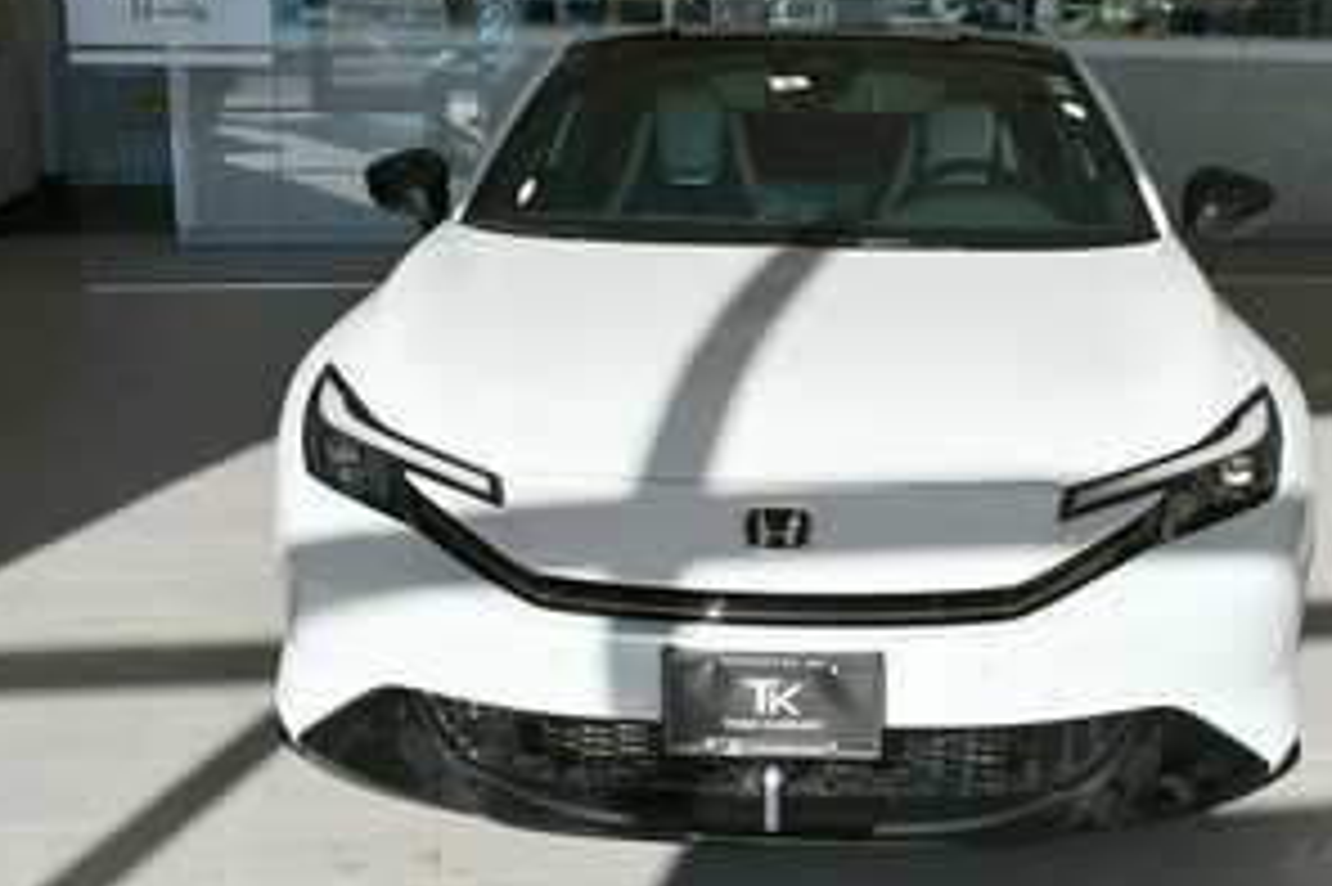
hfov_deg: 39.4
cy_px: 497
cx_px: 801
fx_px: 1849
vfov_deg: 26.9
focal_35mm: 50
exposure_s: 1/320
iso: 100
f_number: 9
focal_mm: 25
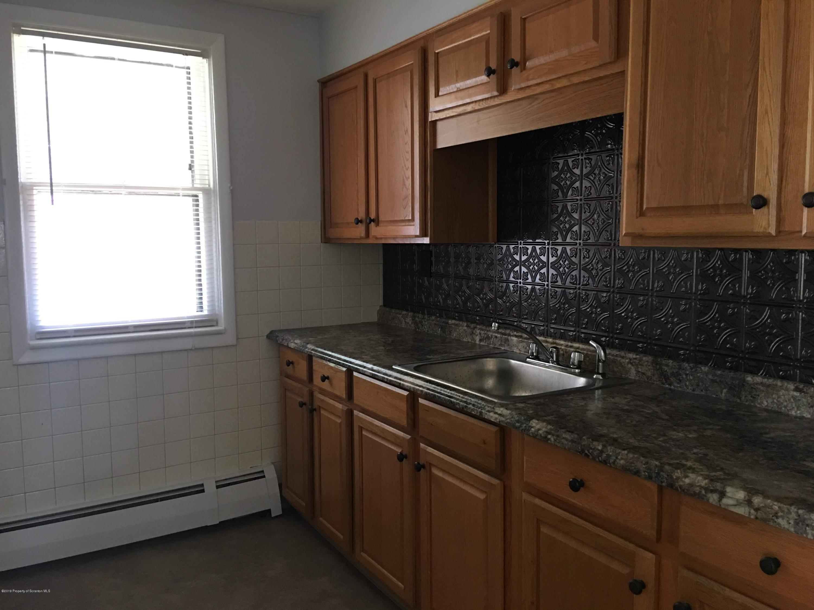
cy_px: 305
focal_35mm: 29
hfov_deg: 61.7
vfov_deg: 48.2
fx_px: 682
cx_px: 407
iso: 80
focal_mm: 4.15
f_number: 2.2
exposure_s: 1/15
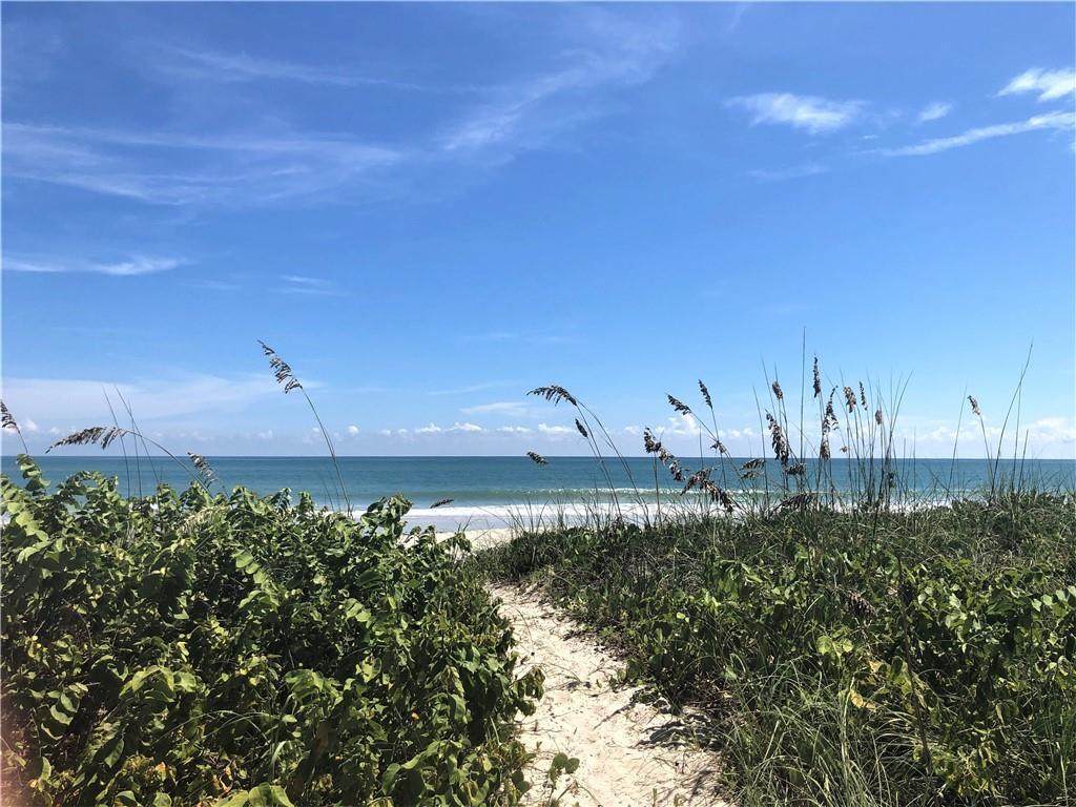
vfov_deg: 49.7
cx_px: 538
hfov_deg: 63.4
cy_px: 404
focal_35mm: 28
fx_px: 870
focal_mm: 4
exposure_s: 1/3205
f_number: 1.8
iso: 25
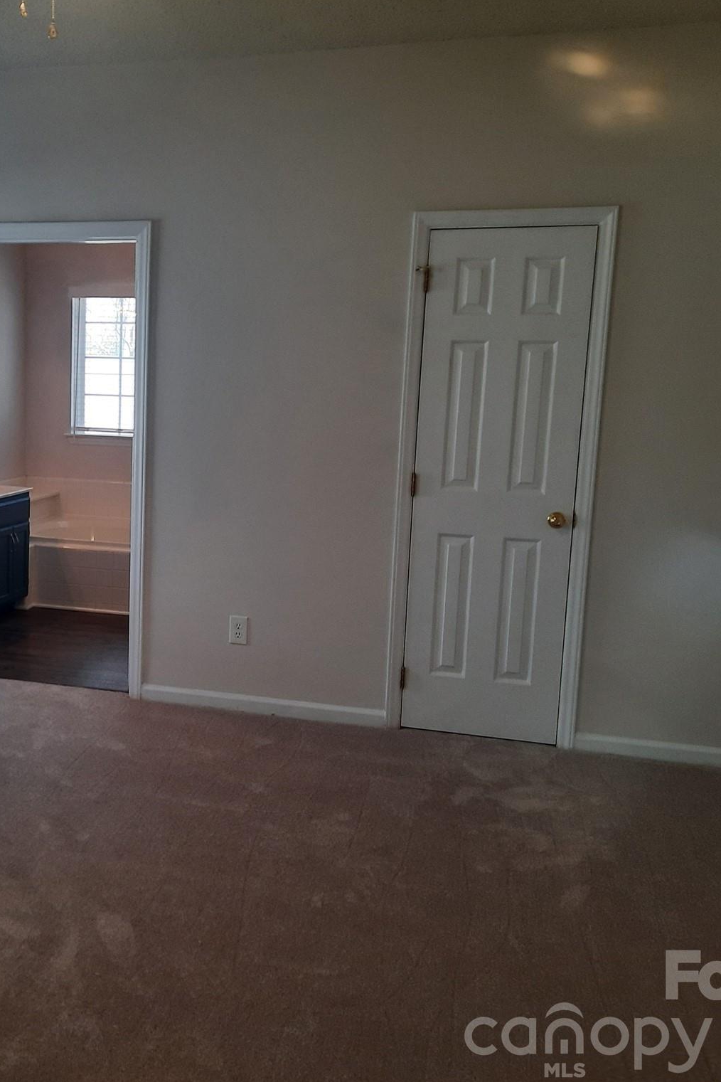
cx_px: 164
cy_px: 543
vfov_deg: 54.4
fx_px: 1051
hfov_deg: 36.8
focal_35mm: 35
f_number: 2
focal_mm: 4.6
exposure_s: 1/60
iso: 80
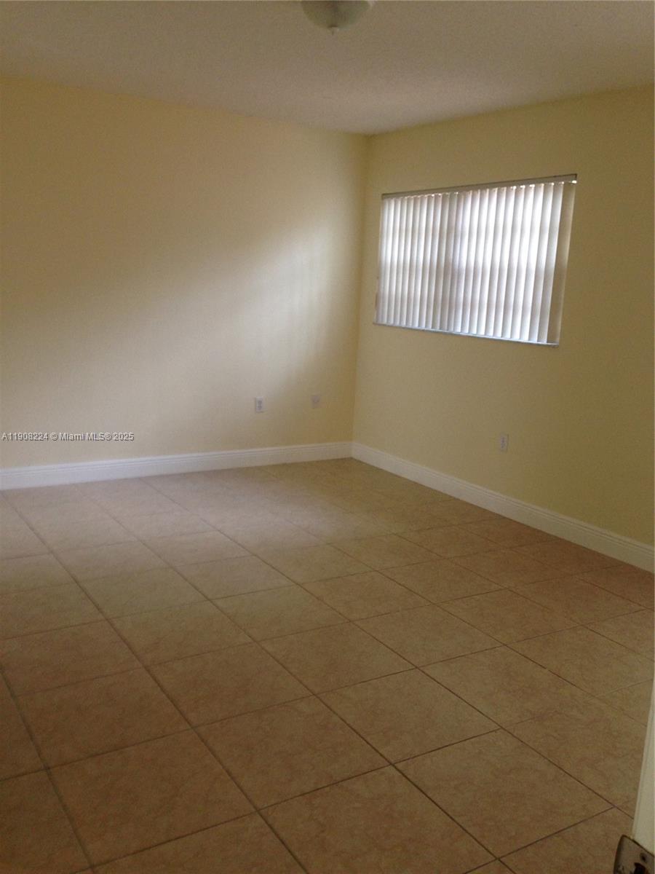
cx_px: 328
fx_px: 833
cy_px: 437
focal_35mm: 33
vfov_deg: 55.4
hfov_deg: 42.9
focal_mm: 4.12
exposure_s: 1/20
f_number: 2.4
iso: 125
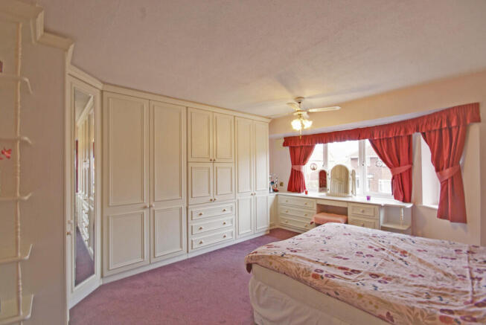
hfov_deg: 100.3
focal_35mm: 15
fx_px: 203
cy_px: 162
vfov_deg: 77.5
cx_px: 243
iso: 100
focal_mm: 10
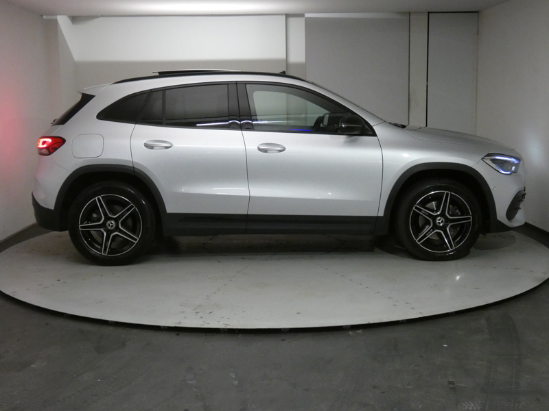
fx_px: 682
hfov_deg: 43.9
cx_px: 274
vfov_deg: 33.6
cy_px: 206
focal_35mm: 43
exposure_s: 1/80
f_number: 3.7
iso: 800
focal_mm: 7.8
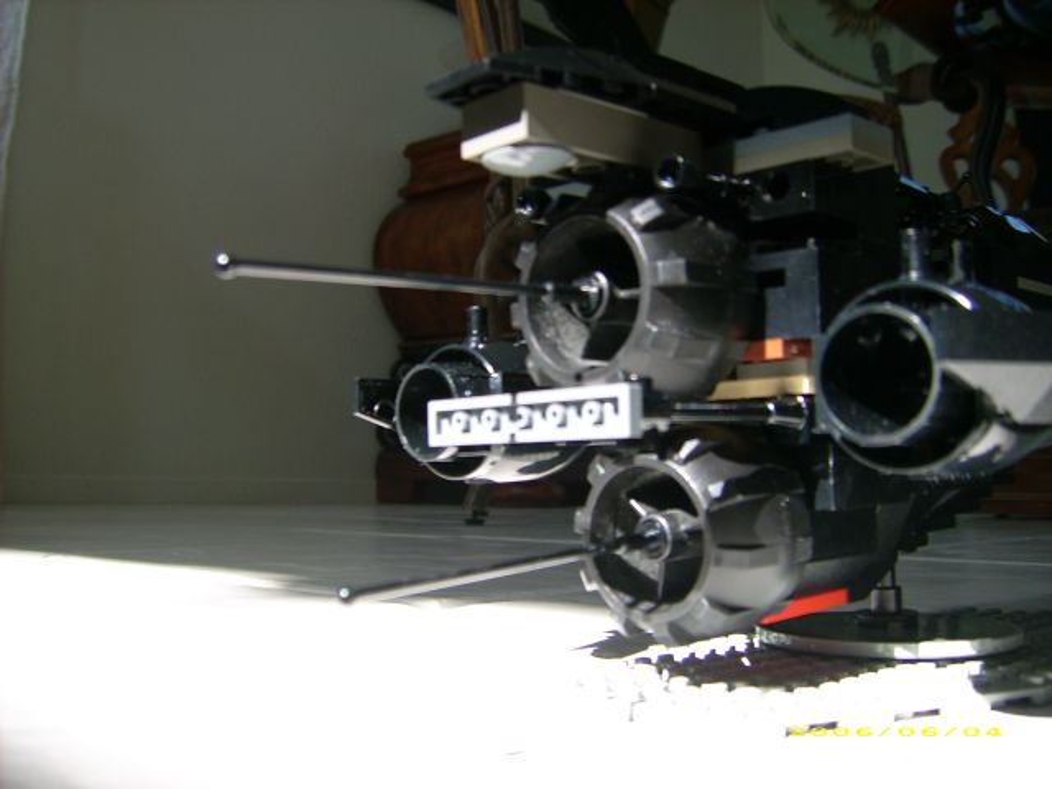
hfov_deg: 52.6
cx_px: 526
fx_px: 1064
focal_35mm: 35
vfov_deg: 40.7
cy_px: 394
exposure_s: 1/84
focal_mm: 5.95
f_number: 2.8
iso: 50
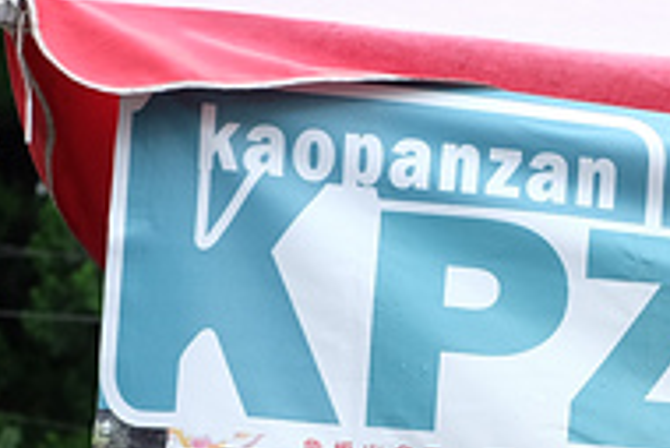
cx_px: 910
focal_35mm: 223
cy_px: 824
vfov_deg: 6.0
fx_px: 4153
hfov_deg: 9.1
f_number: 4
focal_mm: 35
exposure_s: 1/105
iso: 400
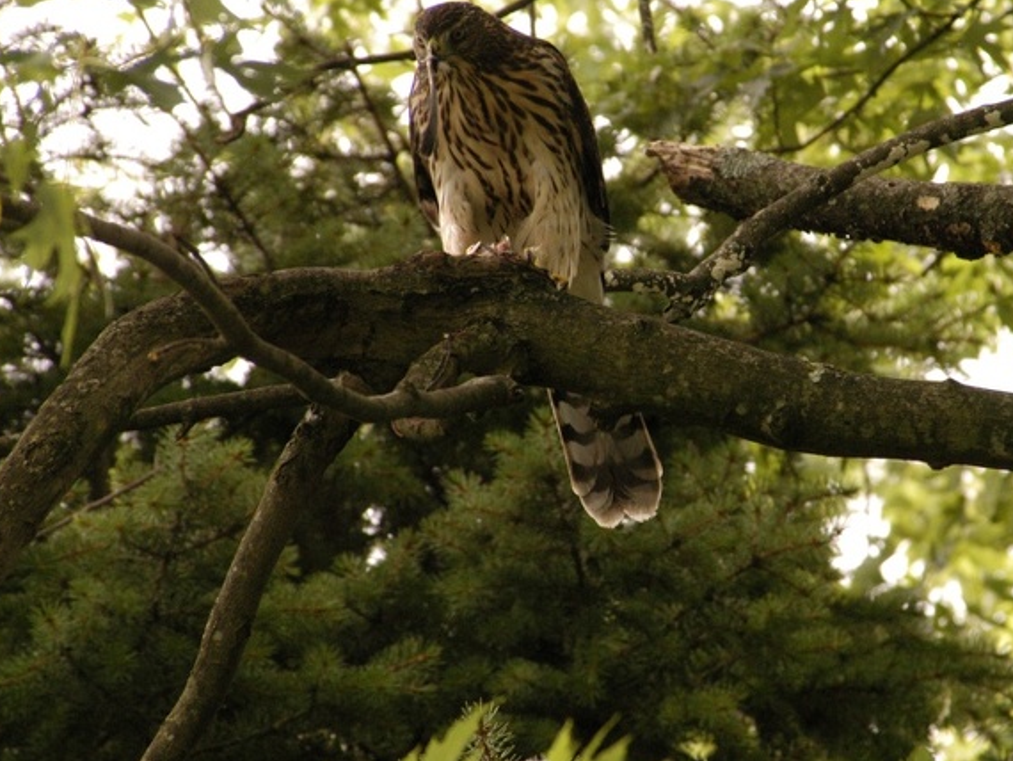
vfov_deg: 2.5
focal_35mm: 600
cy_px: 364
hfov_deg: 3.3
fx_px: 17566
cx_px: 649
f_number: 9
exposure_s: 1/160
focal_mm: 300
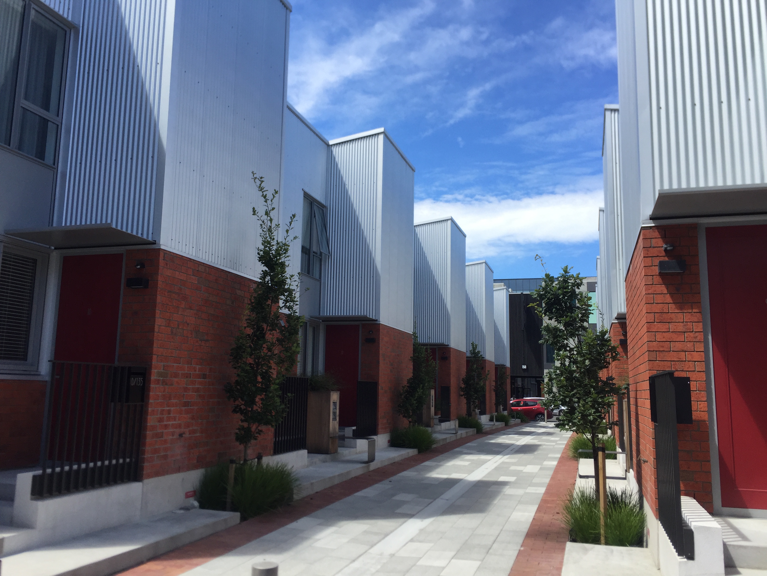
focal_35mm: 29
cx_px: 384
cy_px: 288
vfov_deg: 48.2
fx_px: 643
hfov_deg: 61.7
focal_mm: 4.15
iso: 32
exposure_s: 1/1464
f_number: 2.2
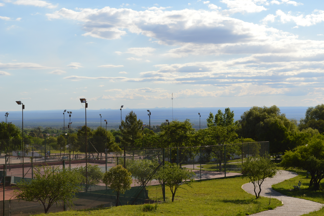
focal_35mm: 78
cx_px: 162
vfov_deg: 17.5
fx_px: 701
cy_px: 108
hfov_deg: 26.0
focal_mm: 52
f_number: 11
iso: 100
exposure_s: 1/200
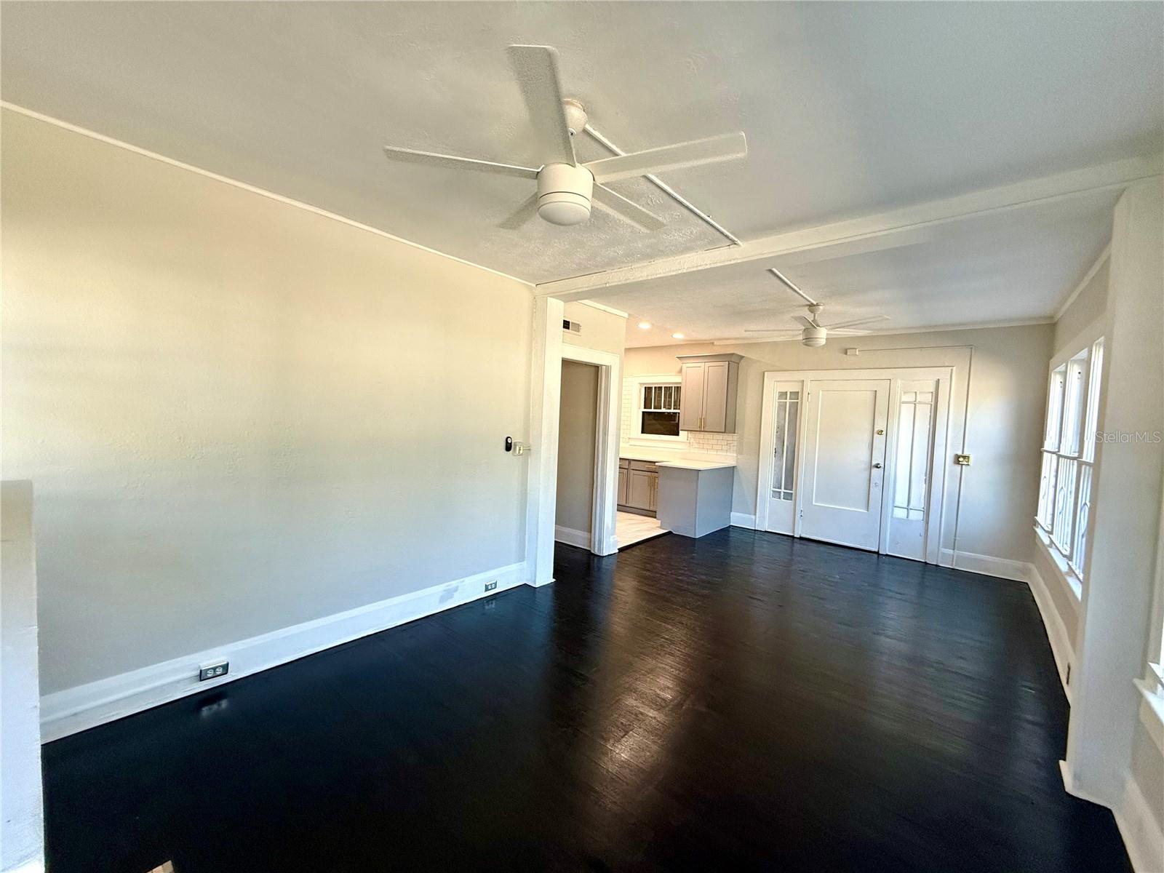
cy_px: 436
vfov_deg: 85.7
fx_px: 471
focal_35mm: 14
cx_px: 582
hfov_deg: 102.1
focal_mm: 2.22
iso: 200
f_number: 2.2
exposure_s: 1/120
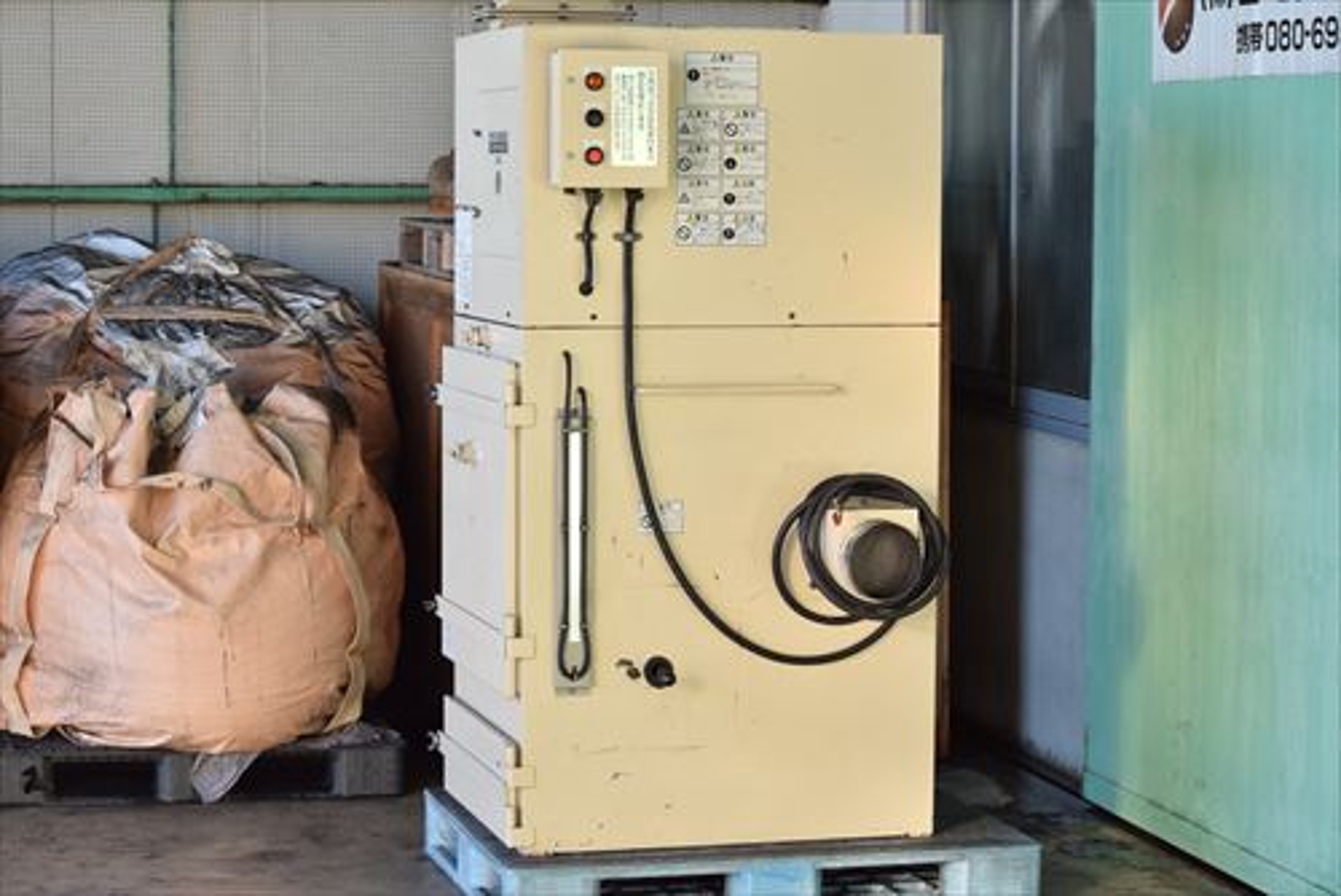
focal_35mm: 82
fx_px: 3075
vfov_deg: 16.6
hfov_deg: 24.6
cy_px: 448
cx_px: 670
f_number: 6.3
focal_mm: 55
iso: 1250
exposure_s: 1/640
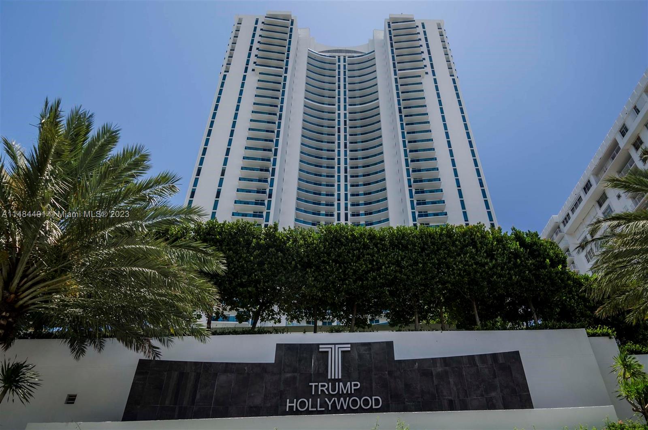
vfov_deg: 59.3
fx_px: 377
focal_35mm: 21
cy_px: 215
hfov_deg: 81.3
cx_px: 324
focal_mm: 14
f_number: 5
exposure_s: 1/320
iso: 100
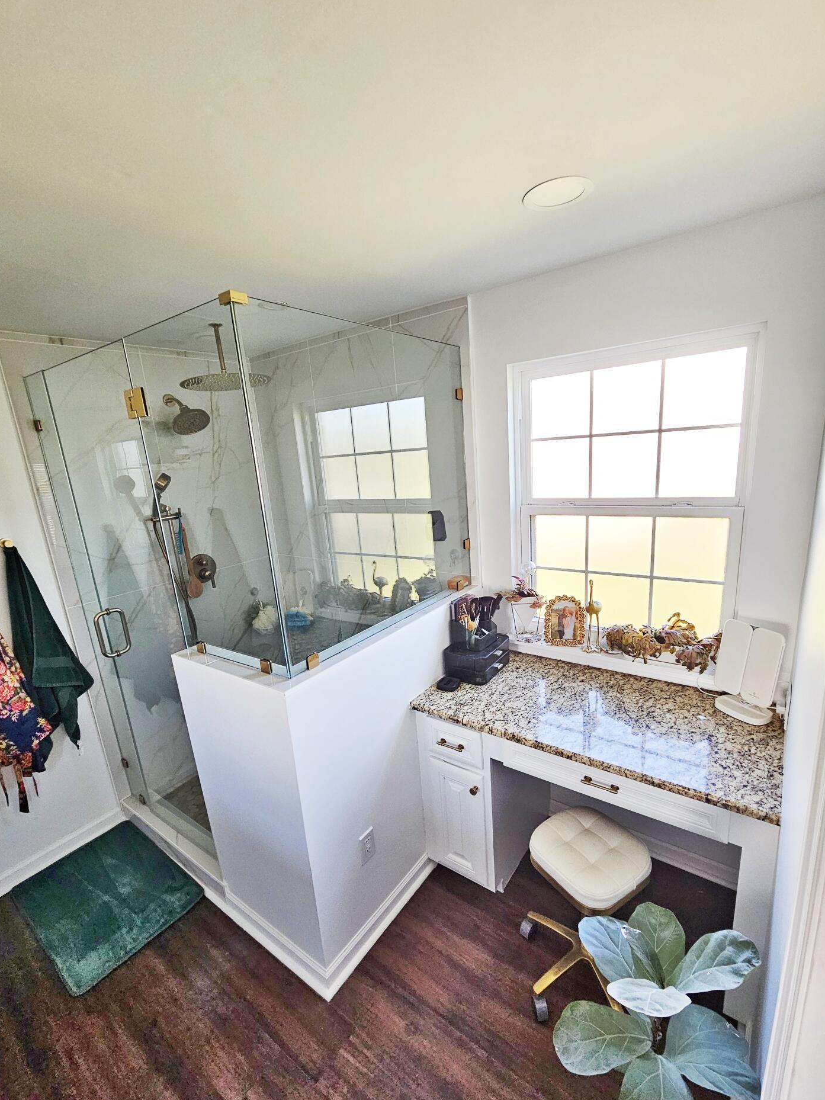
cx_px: 422
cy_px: 581
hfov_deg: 85.7
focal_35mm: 14
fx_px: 445
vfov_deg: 102.0
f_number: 2.2
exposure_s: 1/60
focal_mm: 2.2
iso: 80
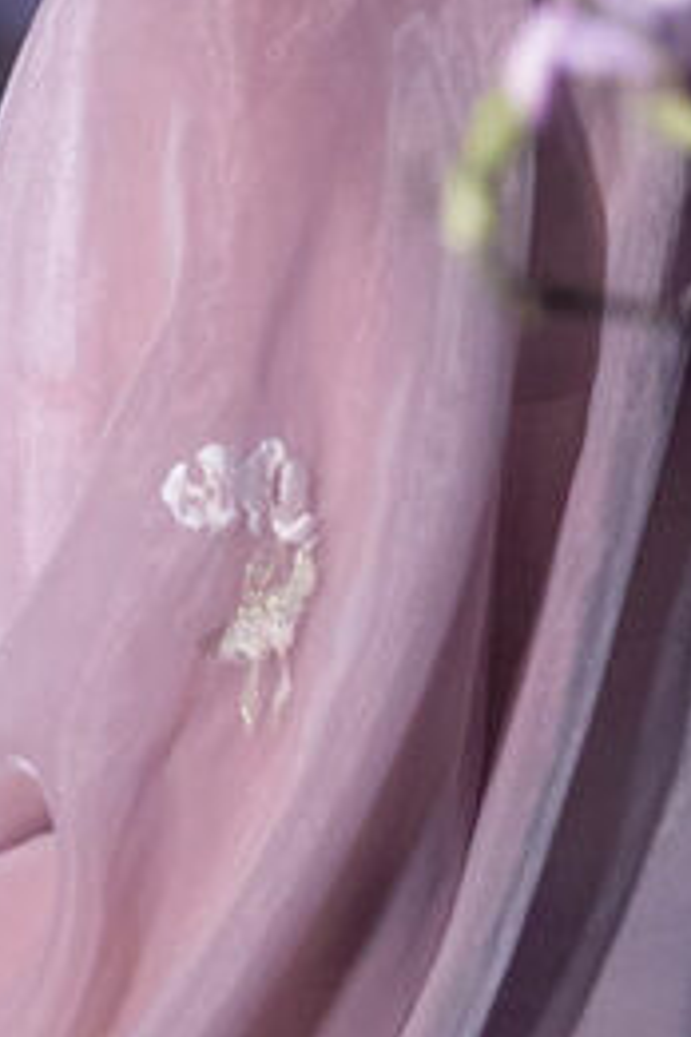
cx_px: -318
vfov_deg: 2.5
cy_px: 515
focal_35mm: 816
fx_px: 23492
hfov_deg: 1.7
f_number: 2.8
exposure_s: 1/250
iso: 2500
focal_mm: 135
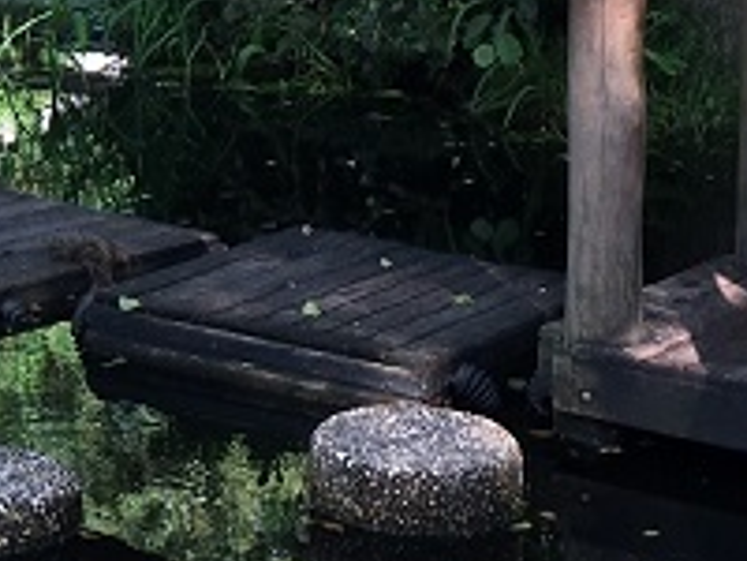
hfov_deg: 16.4
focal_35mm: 117
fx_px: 2525
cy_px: -114
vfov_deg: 12.4
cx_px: -24
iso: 25
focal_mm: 4.15
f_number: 2.2
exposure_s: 1/106
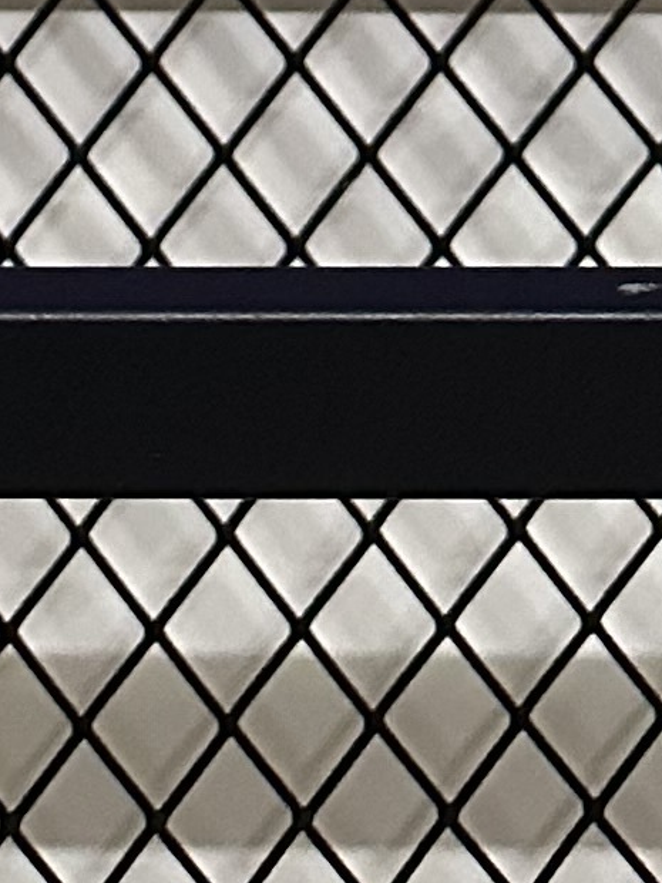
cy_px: -1896
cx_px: -114
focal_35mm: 156
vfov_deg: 9.5
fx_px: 3978
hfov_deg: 9.4
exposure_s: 1/60
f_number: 1.78
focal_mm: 6.86
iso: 640
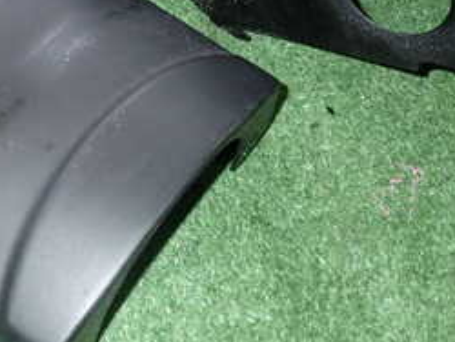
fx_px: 947
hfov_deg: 27.0
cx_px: 237
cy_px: 53
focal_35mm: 72
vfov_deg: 20.2
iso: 500
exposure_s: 1/30
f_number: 6.3
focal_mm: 5.4
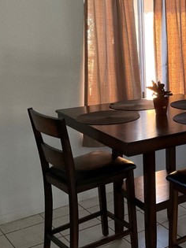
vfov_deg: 32.6
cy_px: 94
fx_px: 423
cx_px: 222
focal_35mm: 59
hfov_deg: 22.8
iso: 250
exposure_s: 1/60
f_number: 1.8
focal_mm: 3
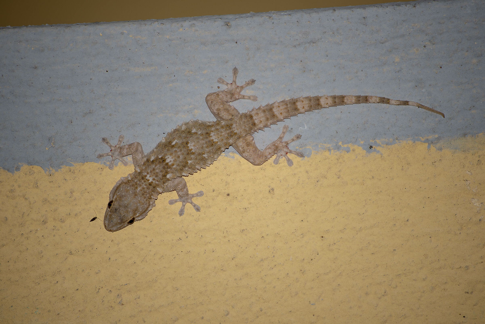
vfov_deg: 4.6
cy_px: 162
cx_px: 242
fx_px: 4043
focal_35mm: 300
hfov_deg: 6.9
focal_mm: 300
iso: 100
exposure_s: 1/125
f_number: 5.6
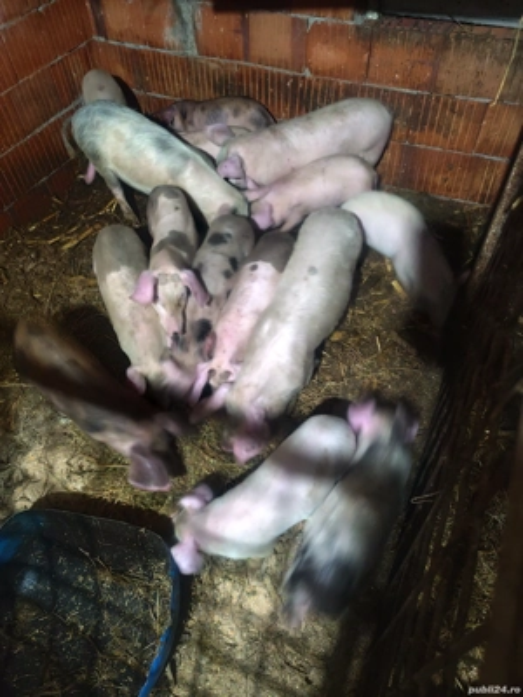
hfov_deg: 58.9
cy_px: 348
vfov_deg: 73.9
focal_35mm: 23
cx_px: 262
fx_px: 463
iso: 5000
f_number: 1.65
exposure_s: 1/10
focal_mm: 6.19
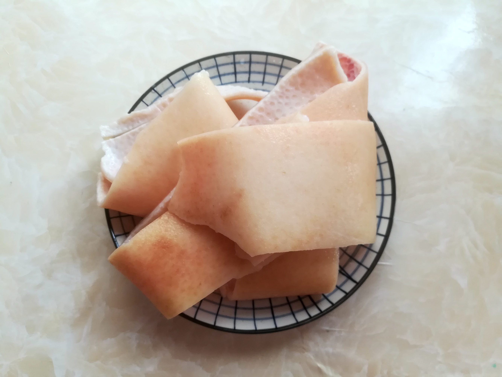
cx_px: 251
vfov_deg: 53.1
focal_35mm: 26
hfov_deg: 67.3
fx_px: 377
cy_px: 188
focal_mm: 3.83
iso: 80
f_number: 2.2
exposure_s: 1/33.3
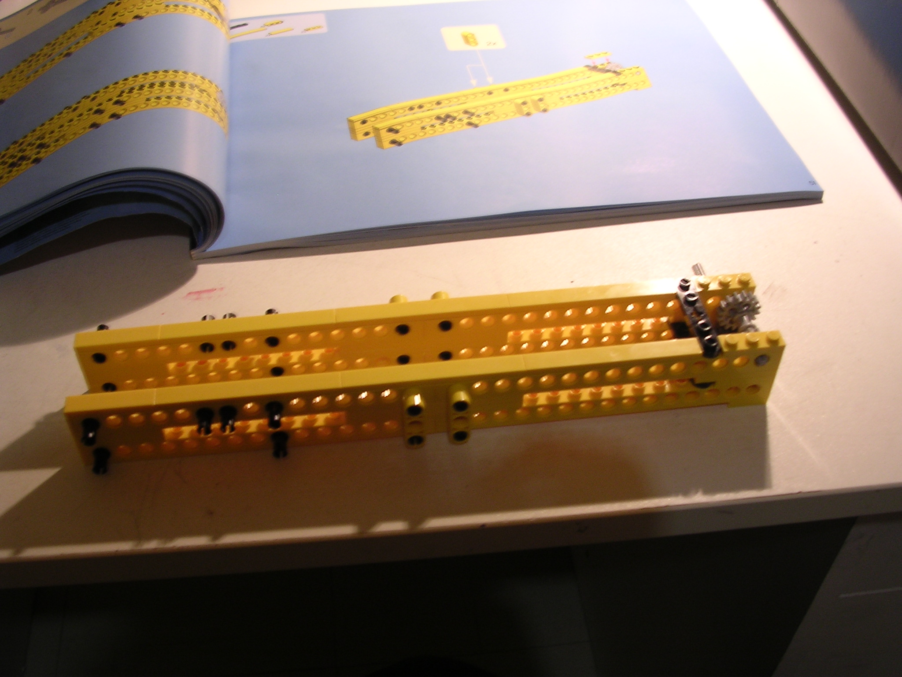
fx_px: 990
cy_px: 338
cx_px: 451
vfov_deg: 37.7
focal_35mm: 38
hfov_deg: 49.0
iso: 100
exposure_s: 1/8.3
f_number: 2.8
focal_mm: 5.8
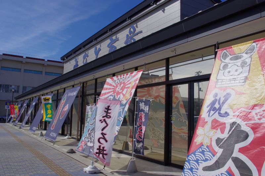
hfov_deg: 60.3
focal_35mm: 31
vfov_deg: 42.2
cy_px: 88
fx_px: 228
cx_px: 132
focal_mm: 21
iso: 200
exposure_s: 1/500
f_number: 11
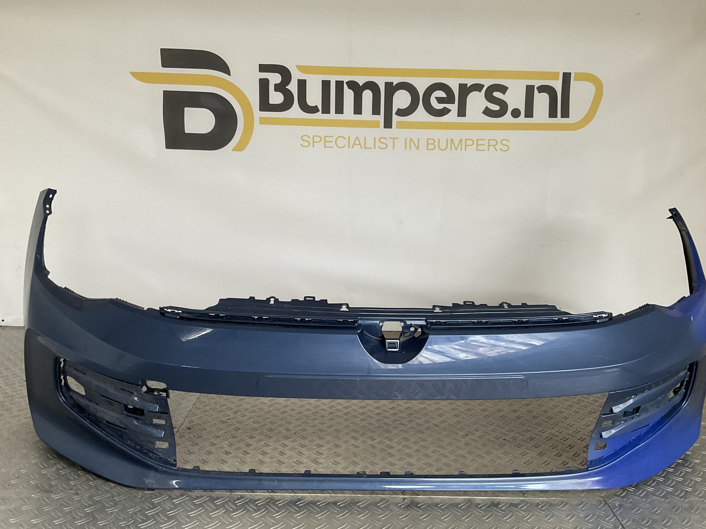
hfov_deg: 58.3
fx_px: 632
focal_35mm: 31
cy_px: 280
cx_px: 371
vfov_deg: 45.4
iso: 100
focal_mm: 3
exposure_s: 1/60
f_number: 1.8
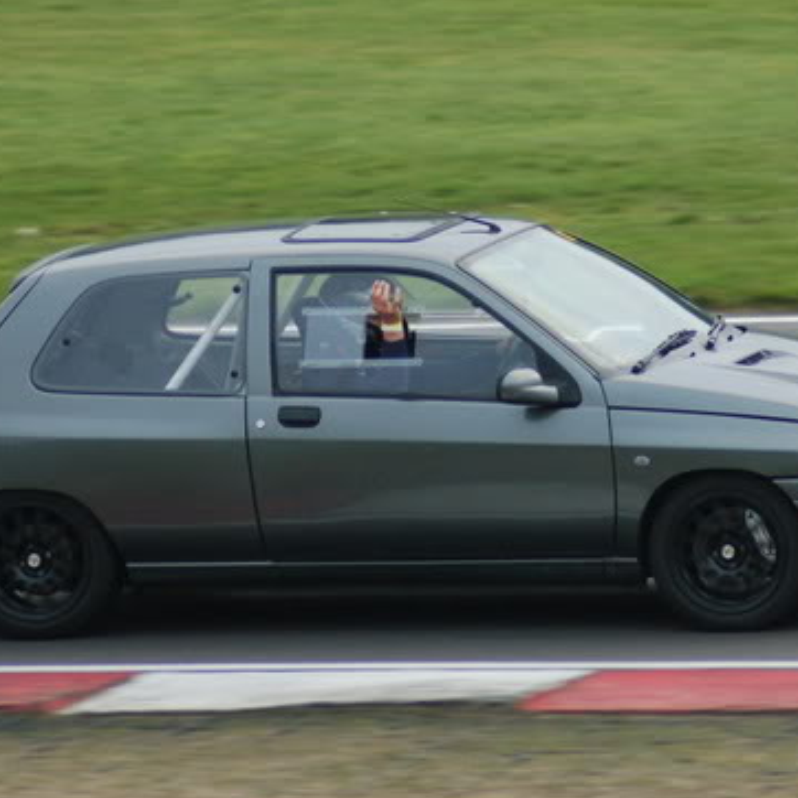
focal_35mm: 535
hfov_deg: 3.3
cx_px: 514
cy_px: 300
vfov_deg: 3.3
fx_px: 13954
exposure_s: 1/400
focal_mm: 190
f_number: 4.8
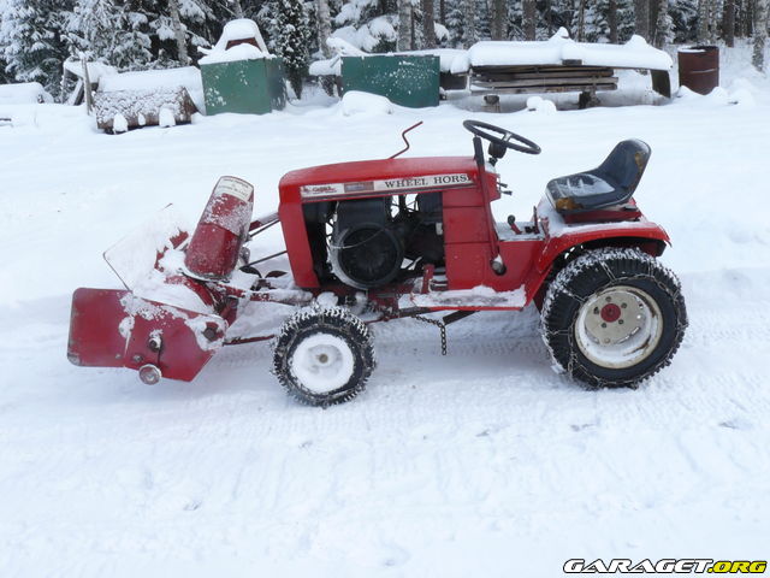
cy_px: 289
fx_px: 801
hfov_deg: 51.4
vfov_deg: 39.7
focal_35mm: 36
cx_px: 385
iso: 100
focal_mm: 6
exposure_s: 1/25
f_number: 8
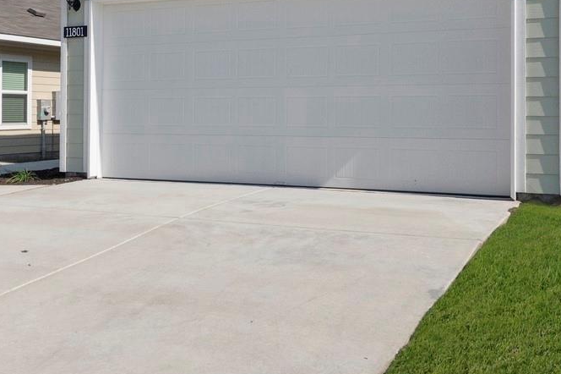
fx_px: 685
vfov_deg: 28.1
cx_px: 249
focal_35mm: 44
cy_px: -23
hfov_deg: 44.4
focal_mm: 12
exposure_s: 1/3200
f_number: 8
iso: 400
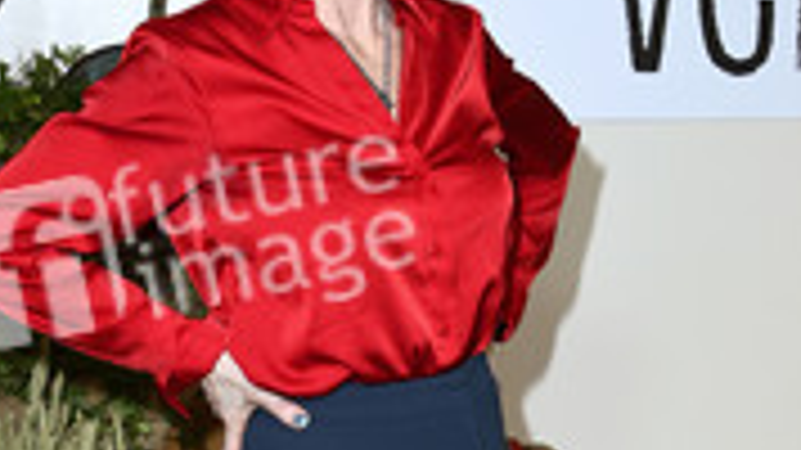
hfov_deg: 22.7
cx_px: 315
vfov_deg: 12.7
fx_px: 1996
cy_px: 468
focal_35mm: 94
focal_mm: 40
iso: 500
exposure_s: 1/250
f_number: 5
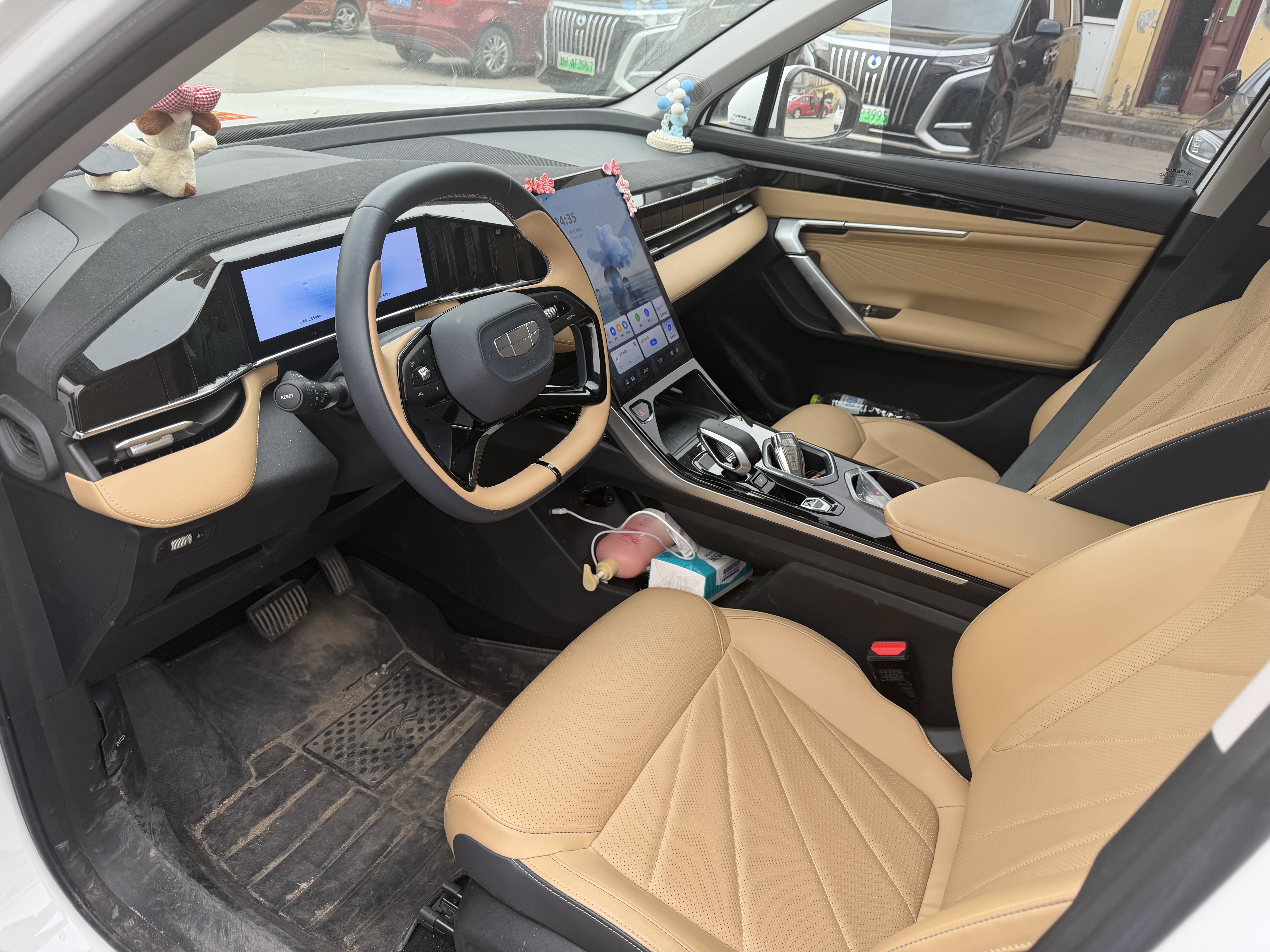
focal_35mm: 24
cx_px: 635
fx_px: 881
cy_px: 476
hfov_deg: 71.6
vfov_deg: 56.8
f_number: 1.78
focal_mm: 6.76
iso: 80
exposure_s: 1/166
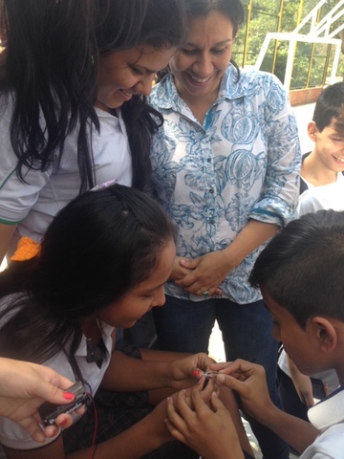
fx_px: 437
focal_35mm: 33
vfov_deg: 55.4
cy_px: 230
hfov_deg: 42.9
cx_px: 172
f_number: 2.4
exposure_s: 1/235
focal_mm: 4.12
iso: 50
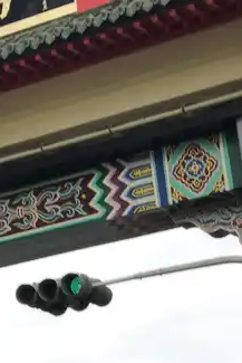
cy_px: 174
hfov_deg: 10.0
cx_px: -114
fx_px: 1340
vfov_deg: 15.4
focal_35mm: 133
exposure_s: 1/144
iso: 16
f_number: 2.4
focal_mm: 6
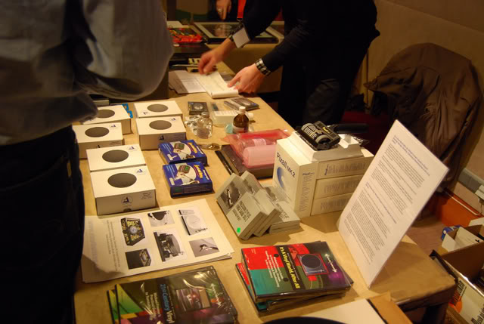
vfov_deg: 40.1
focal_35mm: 33
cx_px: 242
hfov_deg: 57.1
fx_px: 444
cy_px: 162
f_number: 3.8
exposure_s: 1/30
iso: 640
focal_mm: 22
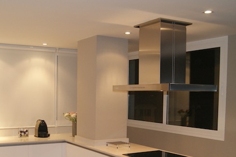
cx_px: 89
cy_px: 118
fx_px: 308
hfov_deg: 41.6
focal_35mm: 47
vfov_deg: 28.2
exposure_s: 1/60
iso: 400
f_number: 5.6
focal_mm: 18
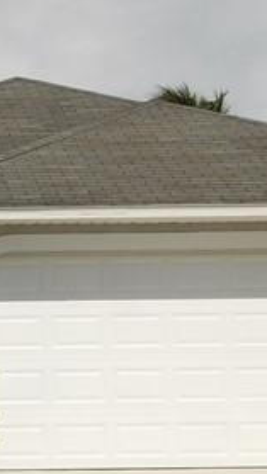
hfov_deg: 10.4
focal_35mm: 112
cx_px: -168
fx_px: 1409
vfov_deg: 19.1
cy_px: 299
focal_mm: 4.9
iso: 125
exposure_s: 1/1000
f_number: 6.4
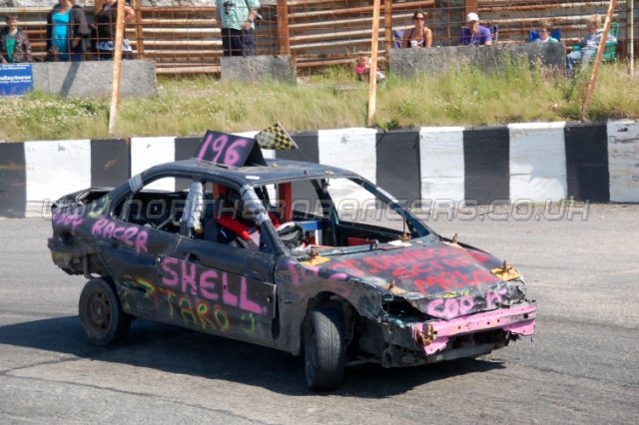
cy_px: 212
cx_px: 320
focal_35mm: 98
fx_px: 1730
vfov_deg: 14.0
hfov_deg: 20.9
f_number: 5.3
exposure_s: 1/800
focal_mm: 65
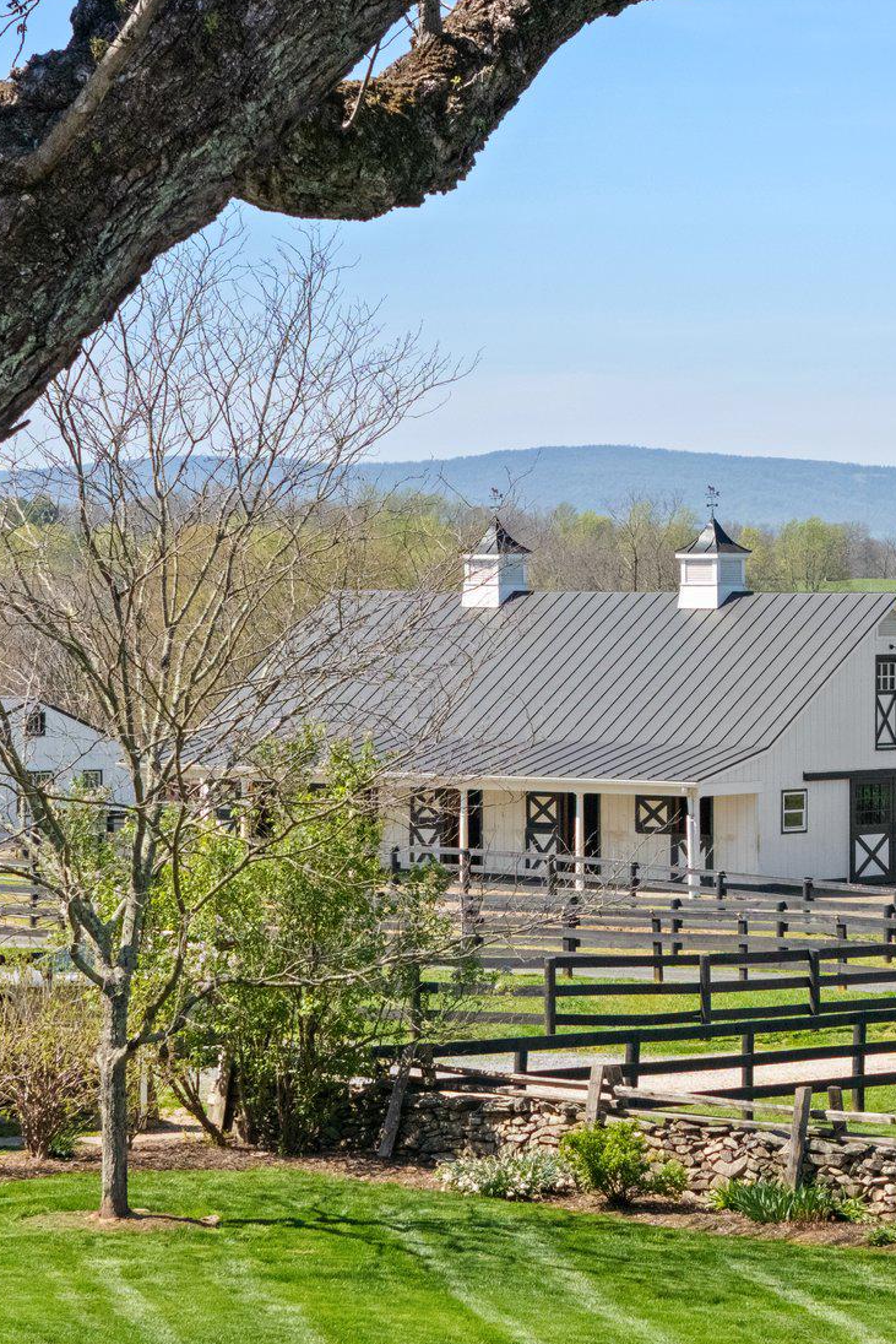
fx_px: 5075
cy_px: 754
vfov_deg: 15.1
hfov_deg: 10.1
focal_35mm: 136
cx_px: 615
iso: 140
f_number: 2.8
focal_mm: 19.35
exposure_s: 1/1600
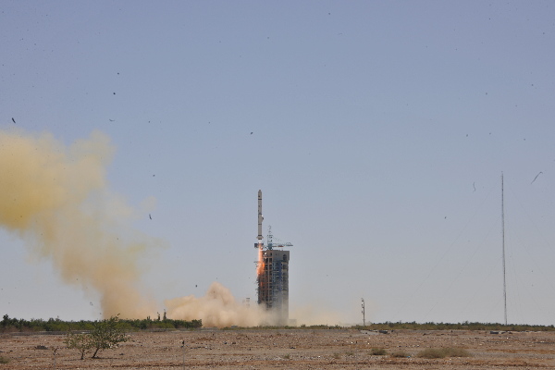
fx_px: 1881
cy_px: 185
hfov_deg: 16.8
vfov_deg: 11.2
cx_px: 278
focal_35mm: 122
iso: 125
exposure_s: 1/80
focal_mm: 122
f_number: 22
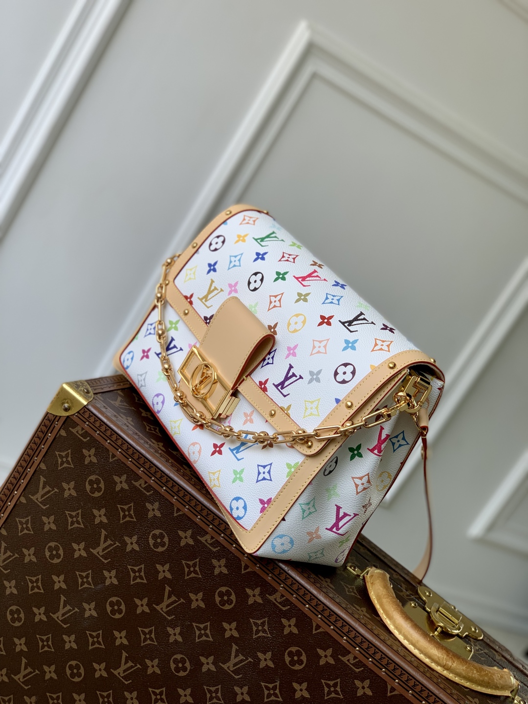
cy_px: 352
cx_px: 264
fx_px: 1058
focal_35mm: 52
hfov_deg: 28.0
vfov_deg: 36.8
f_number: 2.4
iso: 16
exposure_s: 1/152
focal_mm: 6
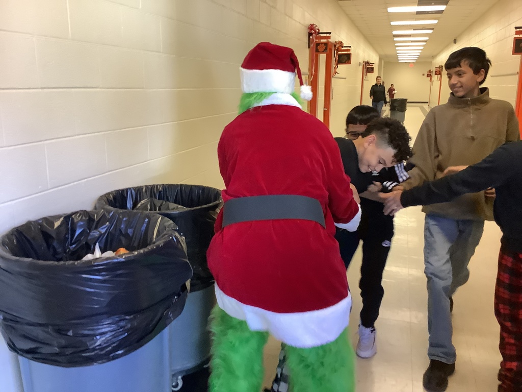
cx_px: 261
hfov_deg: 58.4
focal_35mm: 31
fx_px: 467
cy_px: 196
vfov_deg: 45.4
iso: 250
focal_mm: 3.3
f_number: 2.4
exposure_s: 1/50
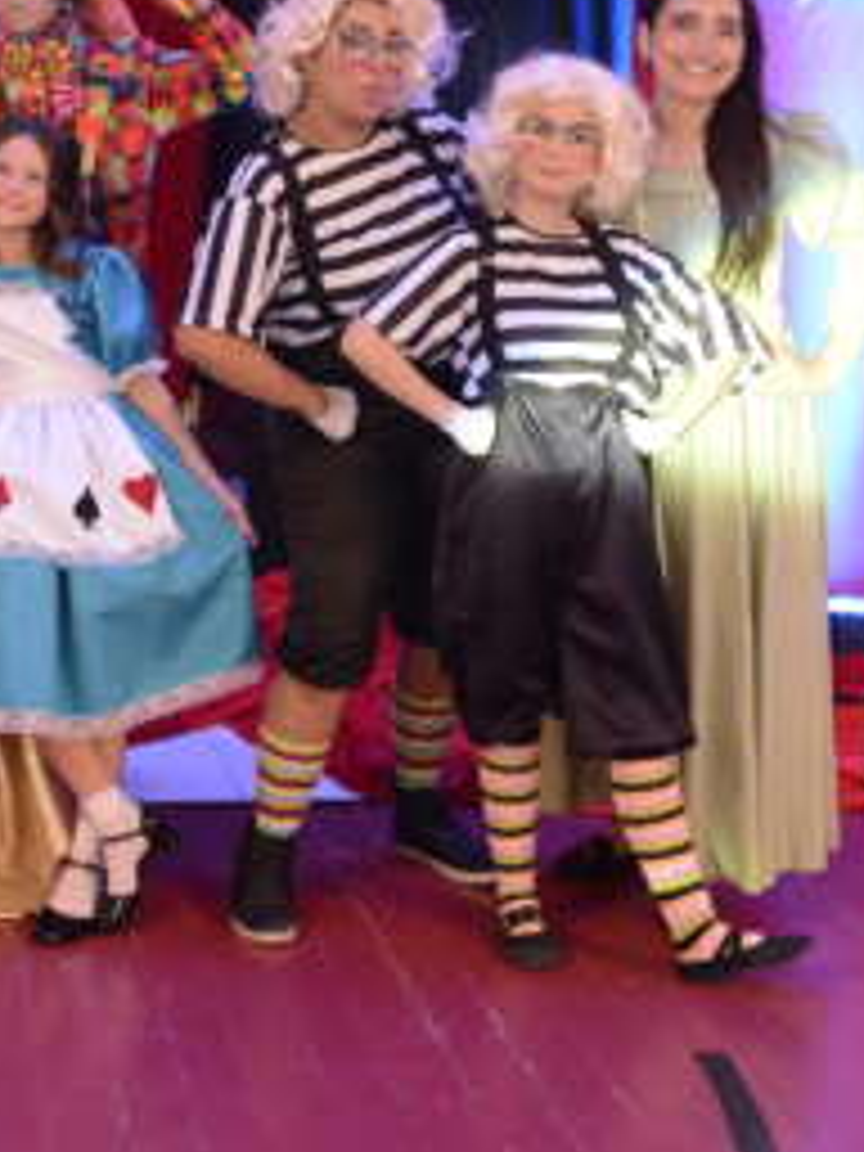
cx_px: -126
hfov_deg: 17.9
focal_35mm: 79
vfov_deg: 24.4
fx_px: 2629
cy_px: 288
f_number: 2.8
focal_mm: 35
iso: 4000
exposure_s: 1/80
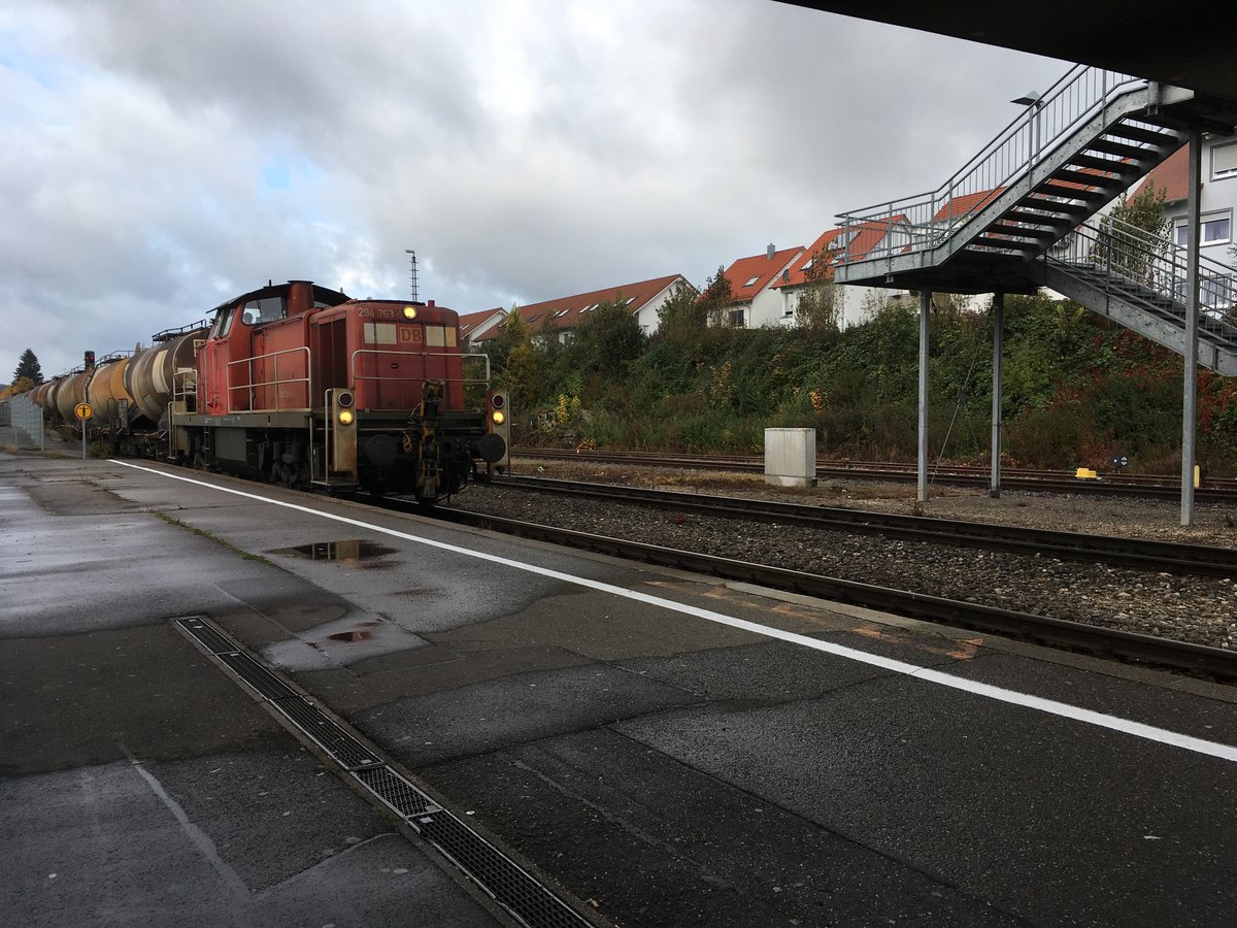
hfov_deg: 61.7
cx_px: 618
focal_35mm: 29
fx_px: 1036
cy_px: 464
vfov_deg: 48.2
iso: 25
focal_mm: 4.15
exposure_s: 1/466
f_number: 2.2
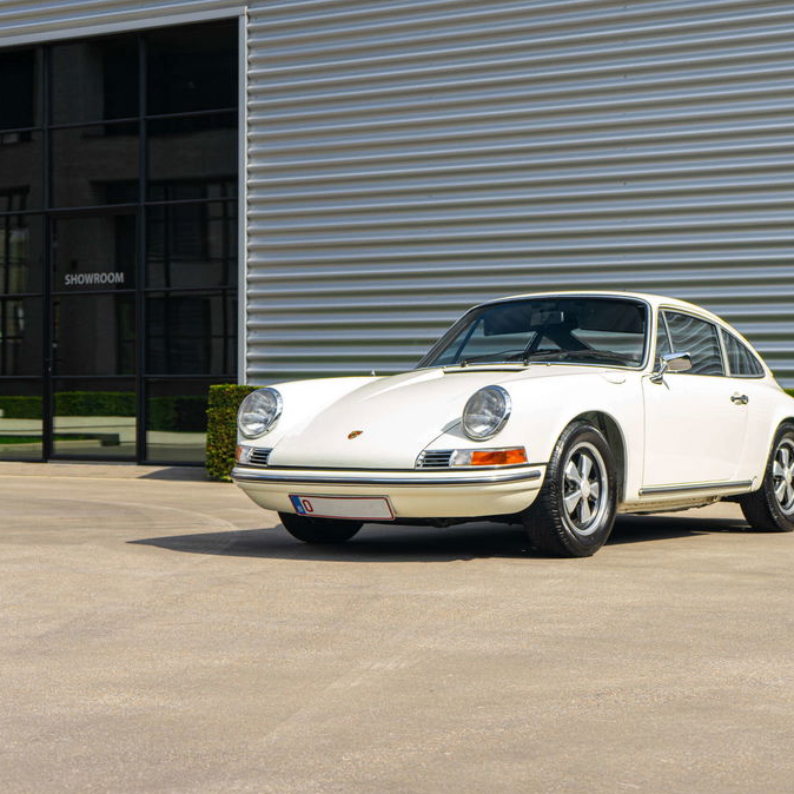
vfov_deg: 24.3
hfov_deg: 24.2
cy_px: 401
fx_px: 1842
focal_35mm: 71
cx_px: 503
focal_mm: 55
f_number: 5.6
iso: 64
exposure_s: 1/200
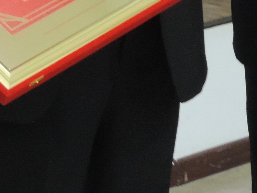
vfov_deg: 5.9
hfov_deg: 8.0
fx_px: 1826
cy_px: -187
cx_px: 260
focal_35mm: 246
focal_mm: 9.8
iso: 800
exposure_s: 1/8
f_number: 3.7
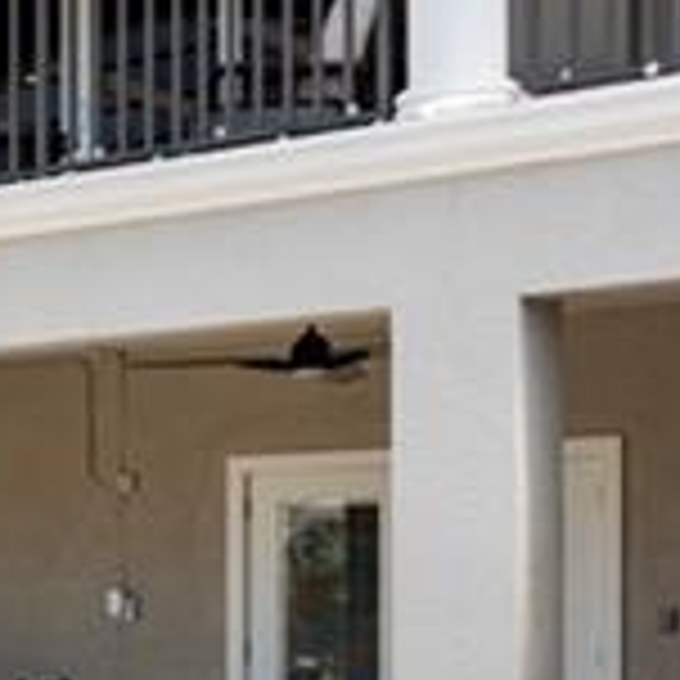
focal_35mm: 92
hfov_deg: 15.9
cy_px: 615
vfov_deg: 18.6
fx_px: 2045
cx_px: -567
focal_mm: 16
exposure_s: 1/50
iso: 200
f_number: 9
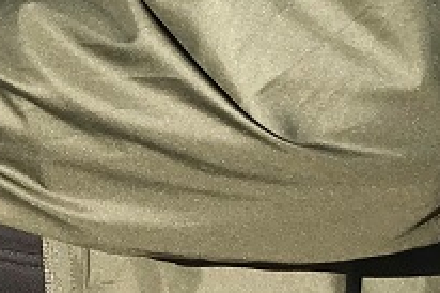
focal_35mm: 99
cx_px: -36
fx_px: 1209
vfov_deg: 13.8
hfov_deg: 19.8
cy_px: 91
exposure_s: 1/798
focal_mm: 3.99
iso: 20
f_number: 1.8
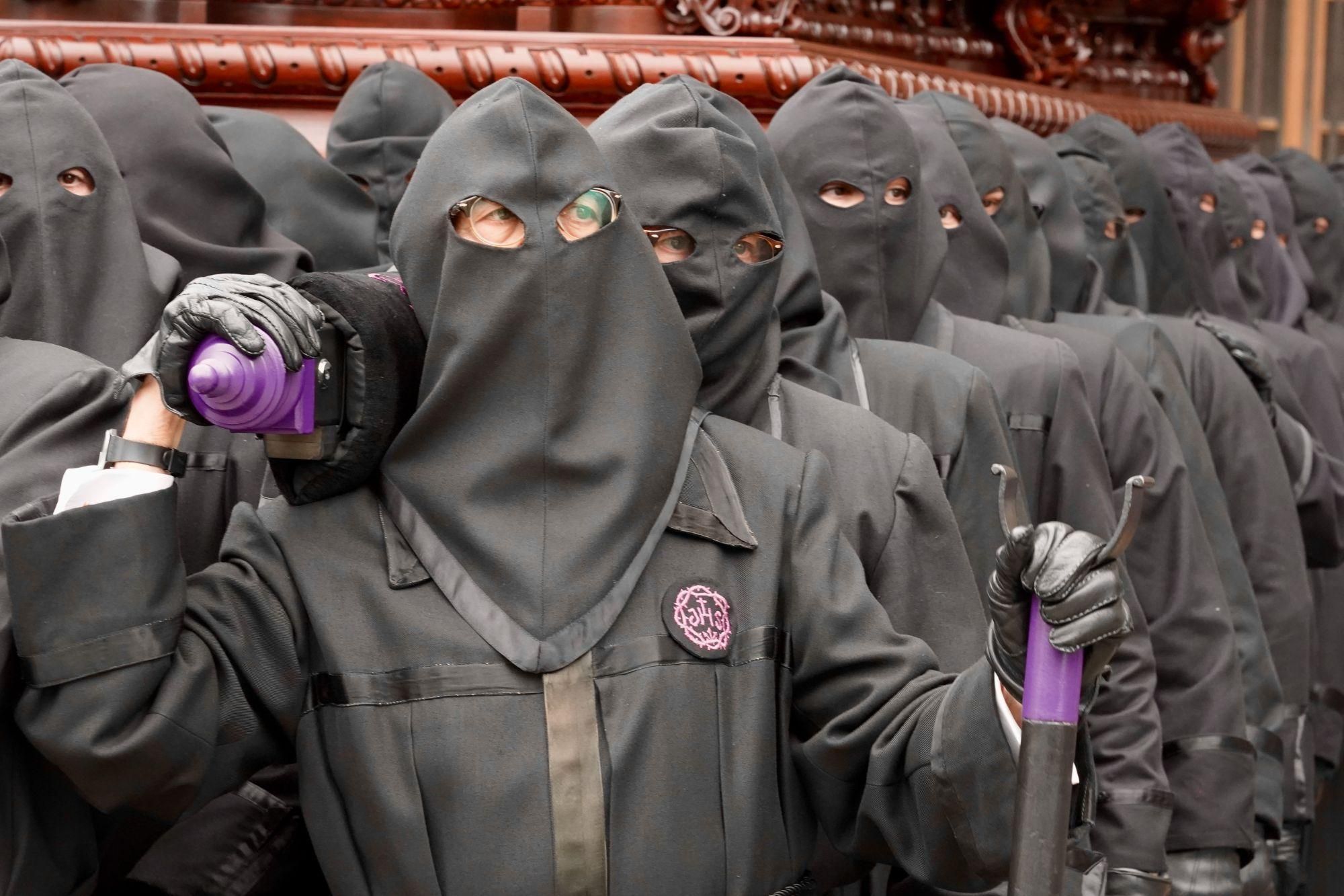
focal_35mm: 105
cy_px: 448
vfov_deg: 13.0
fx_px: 3919
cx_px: 672
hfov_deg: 19.5
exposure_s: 1/200
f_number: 10
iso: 6400
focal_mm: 105
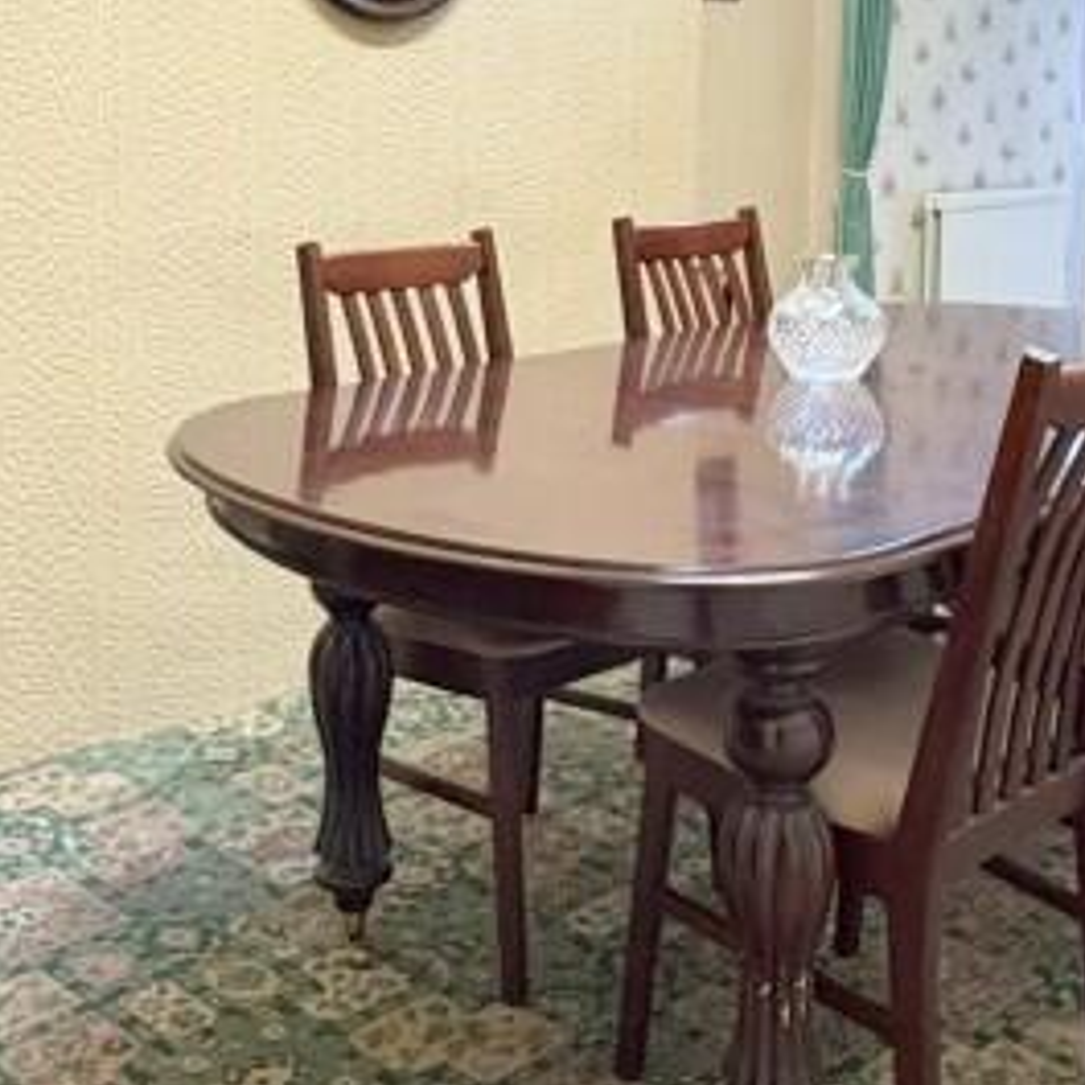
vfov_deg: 34.1
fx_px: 1702
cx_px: 579
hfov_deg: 35.3
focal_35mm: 48
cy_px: 189
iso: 640
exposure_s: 1/33
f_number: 2.2
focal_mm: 2.22
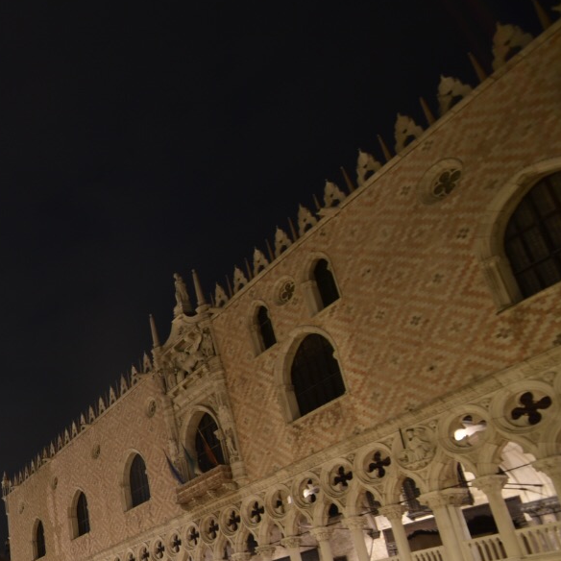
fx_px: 605
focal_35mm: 33
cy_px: 475
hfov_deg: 33.0
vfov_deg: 46.2
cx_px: -205
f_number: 5.6
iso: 100
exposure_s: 10
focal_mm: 14
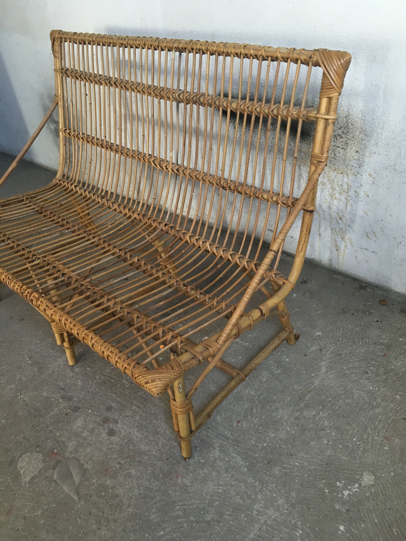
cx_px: 203
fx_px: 454
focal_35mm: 29
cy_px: 270
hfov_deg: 48.2
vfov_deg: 61.7
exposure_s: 1/33
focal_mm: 4.15
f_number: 2.2
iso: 125
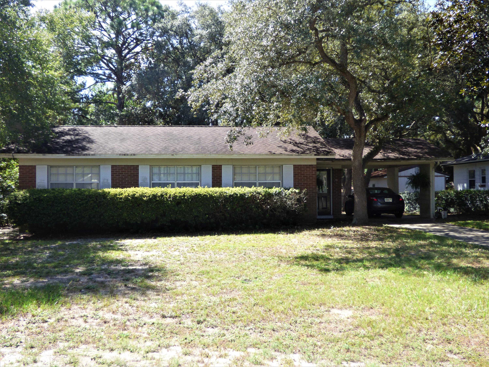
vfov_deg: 35.1
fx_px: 579
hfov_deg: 45.8
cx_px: 244
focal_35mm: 41
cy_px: 184
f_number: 3.6
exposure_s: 1/250
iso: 100
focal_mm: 7.07
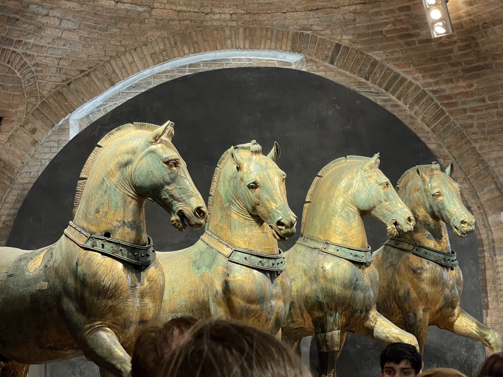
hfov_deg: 30.3
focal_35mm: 64
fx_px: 930
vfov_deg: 22.9
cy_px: 188
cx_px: 252
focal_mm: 7.5
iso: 640
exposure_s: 1/33
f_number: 2.2
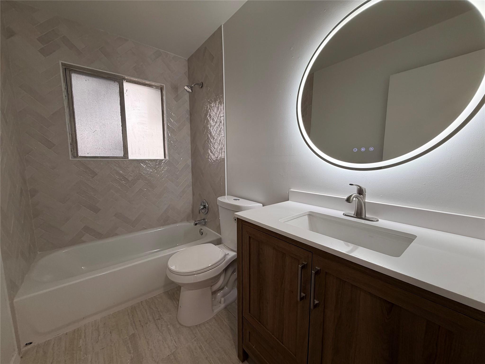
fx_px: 196
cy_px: 182
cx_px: 242
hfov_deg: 102.1
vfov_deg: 85.7
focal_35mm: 14
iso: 125
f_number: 2.2
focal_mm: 2.22
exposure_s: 1/120
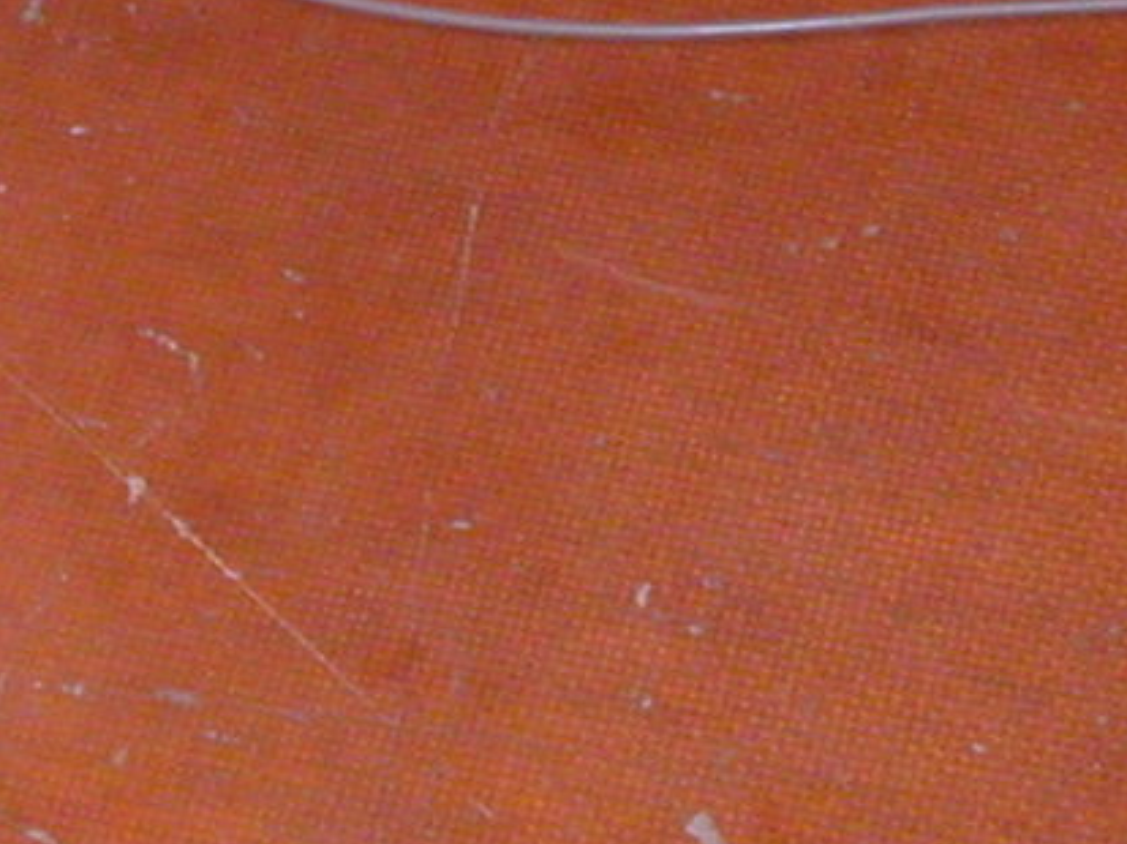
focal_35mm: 143
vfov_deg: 10.0
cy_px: -417
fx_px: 4653
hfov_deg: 13.7
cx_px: 999
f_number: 4.5
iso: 200
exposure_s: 1/59.9
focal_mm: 5.6
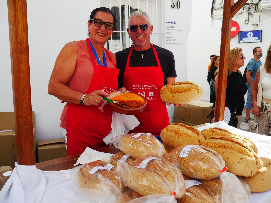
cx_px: 136
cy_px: 102
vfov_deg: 49.8
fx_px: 219
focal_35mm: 28
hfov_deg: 63.4
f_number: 5.6
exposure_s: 1/320
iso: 200
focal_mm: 14
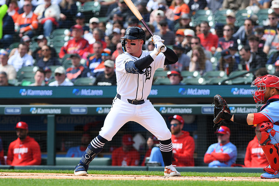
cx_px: 140
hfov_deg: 4.6
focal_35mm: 450
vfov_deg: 3.1
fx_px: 3488
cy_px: 93
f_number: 5.6
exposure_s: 1/3200
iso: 500
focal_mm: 300
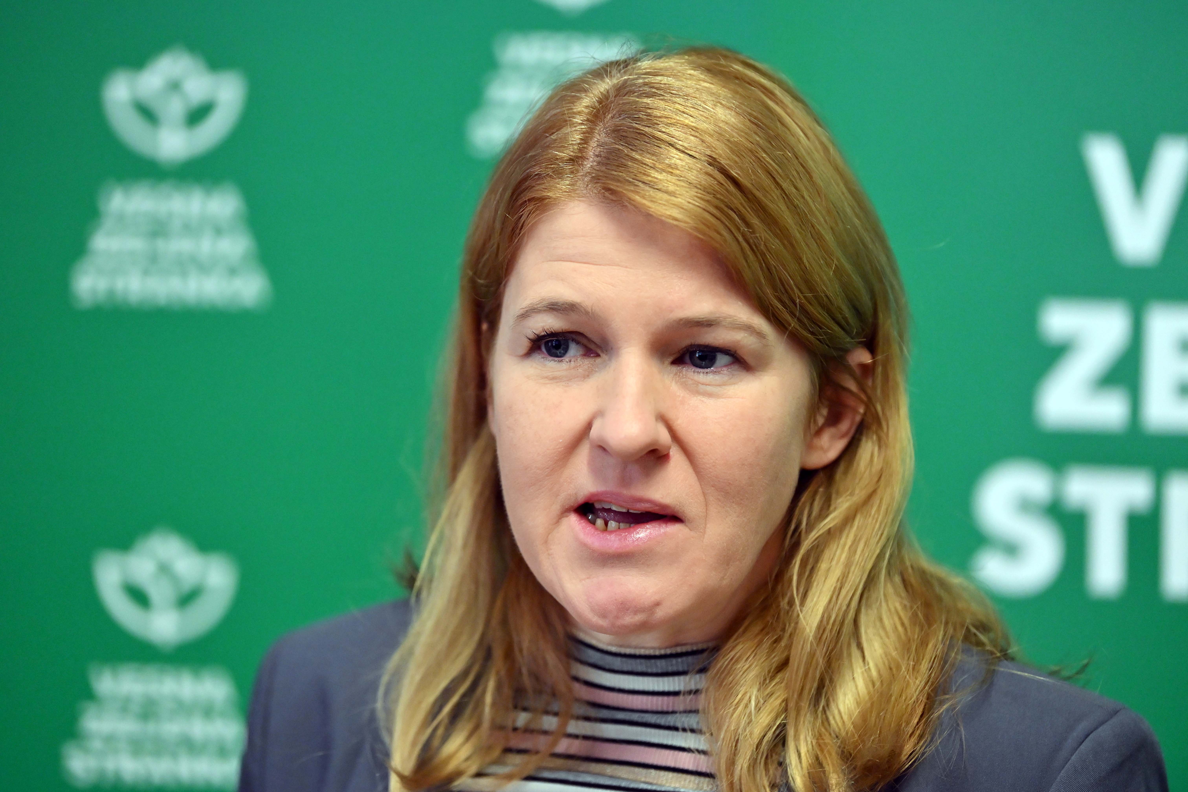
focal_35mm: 170
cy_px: 396
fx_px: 5610
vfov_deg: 8.1
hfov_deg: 12.1
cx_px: 594
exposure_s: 1/500
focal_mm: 170
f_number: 2.8
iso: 4000
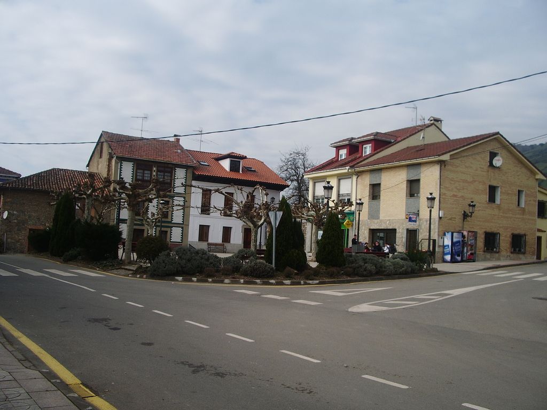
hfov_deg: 52.6
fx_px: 553
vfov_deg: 40.7
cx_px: 274
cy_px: 205
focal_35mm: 35
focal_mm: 5.8
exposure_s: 1/500
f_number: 4.3
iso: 50
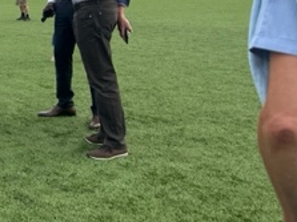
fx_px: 592
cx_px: -112
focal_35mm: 69
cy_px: -3
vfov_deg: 20.6
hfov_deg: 23.9
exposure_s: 1/1393
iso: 80
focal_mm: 6.86
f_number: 1.78
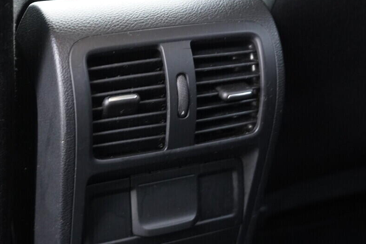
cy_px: 98
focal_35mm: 66
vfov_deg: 20.6
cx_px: 137
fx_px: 671
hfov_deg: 30.4
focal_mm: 24
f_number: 2.8
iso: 2000
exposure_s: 1/40
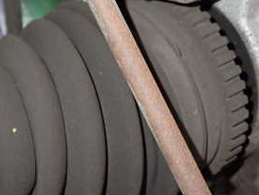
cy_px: 113
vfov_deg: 22.2
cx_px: 107
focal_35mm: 66
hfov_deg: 29.3
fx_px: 494
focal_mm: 5.4
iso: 800
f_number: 2.3
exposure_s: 1/30
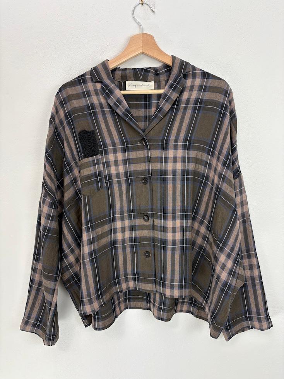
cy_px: 190
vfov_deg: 67.3
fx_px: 284
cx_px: 142
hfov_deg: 53.1
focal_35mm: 26
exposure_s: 1/100
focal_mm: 5.96
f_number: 1.6
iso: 64
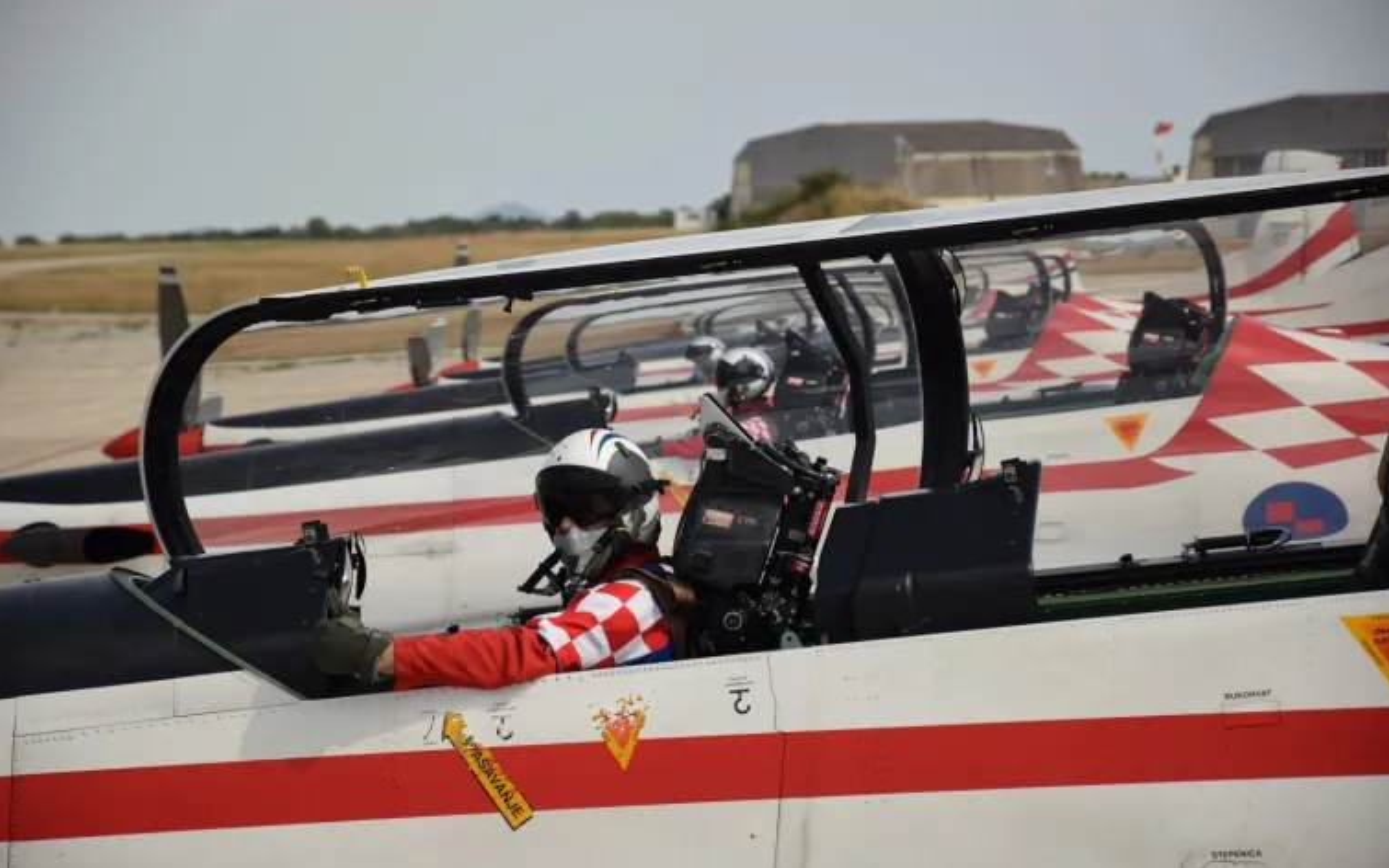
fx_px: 6114
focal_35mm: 162
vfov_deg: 8.1
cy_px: 461
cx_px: 695
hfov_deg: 13.0
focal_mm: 105
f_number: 5.6
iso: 100
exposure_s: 1/500
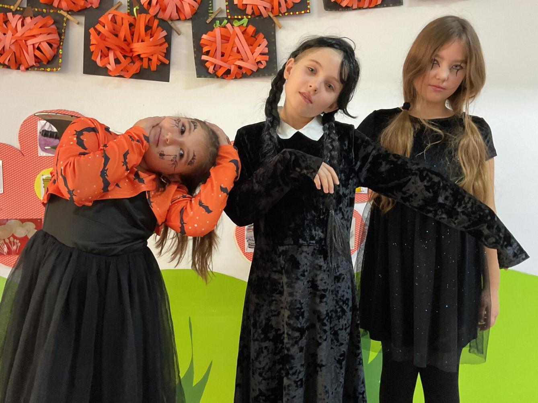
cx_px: 269
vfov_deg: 48.2
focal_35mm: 29
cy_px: 202
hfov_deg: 61.7
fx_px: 451
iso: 250
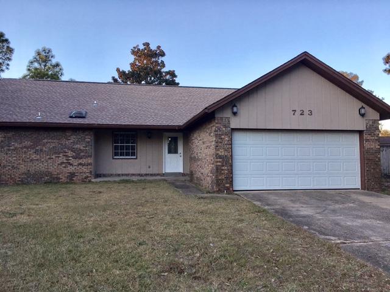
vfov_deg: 48.2
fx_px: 327
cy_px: 146
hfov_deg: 61.7
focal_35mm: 29
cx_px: 195
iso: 25
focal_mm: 4.15
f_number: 2.2
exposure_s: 1/283
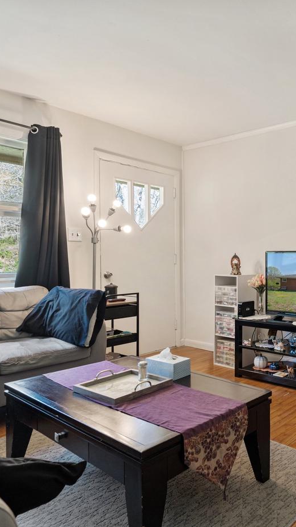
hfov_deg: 39.2
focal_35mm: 26
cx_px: 295
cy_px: 270
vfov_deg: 71.9
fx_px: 363
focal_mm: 16
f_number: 8
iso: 500
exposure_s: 1/4
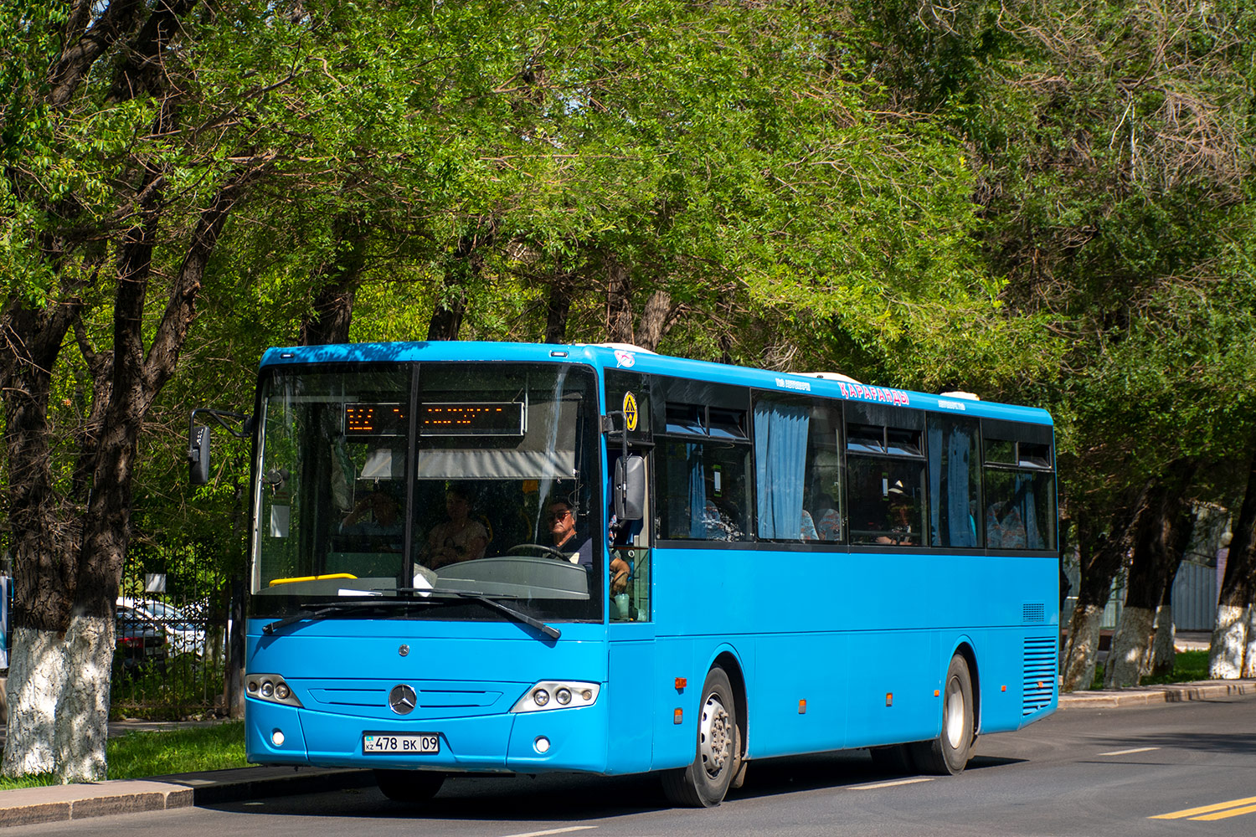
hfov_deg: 22.6
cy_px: 418
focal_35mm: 90
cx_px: 628
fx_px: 3140
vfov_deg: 15.2
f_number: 5
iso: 100
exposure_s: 1/640
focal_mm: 60
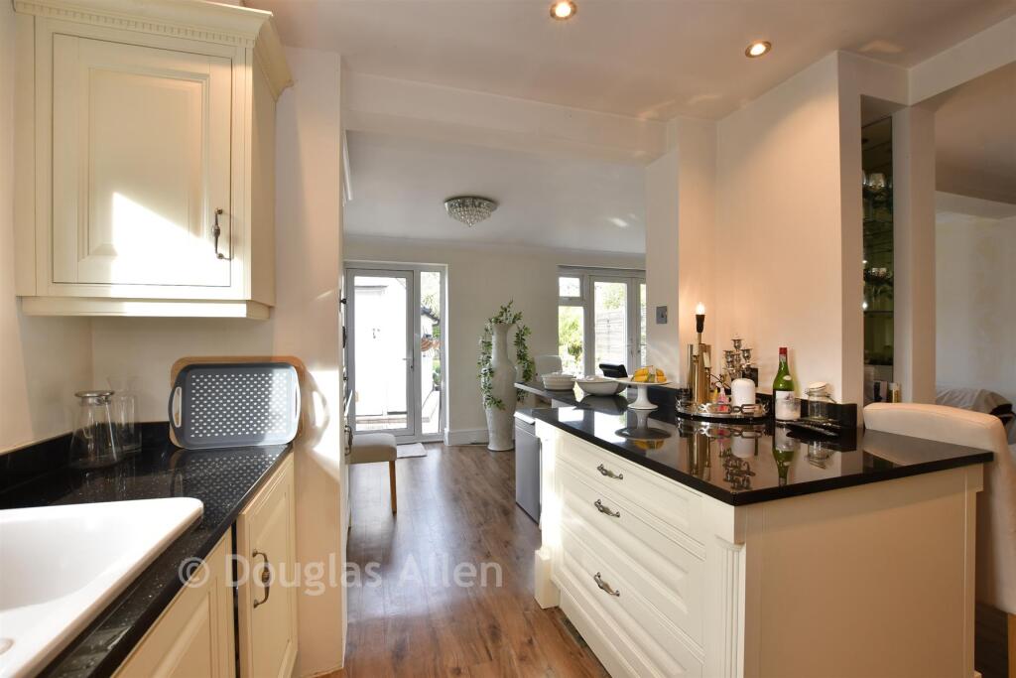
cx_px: 508
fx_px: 423
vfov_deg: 77.3
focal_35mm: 15
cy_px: 339
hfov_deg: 100.4
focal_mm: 10
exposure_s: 1/30
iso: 250
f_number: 7.1
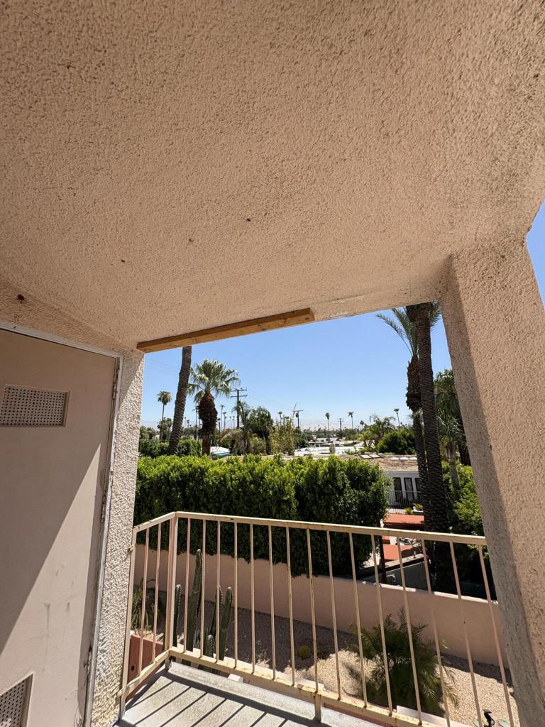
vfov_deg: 102.1
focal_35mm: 14
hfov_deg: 85.7
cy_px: 364
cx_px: 272
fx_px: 294
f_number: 2.2
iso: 50
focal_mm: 2.22
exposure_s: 1/1976
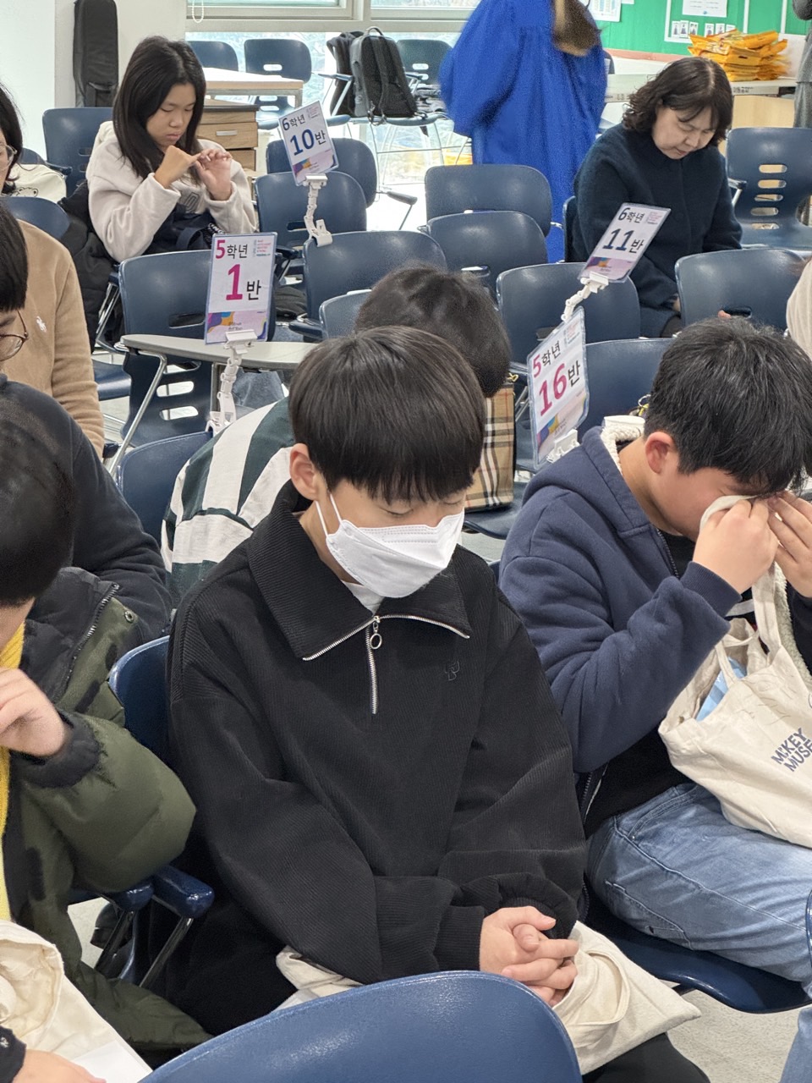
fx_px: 2408
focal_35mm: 77
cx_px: 406
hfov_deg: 19.1
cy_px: 542
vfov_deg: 25.3
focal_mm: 9
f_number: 2.8
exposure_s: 1/60
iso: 640
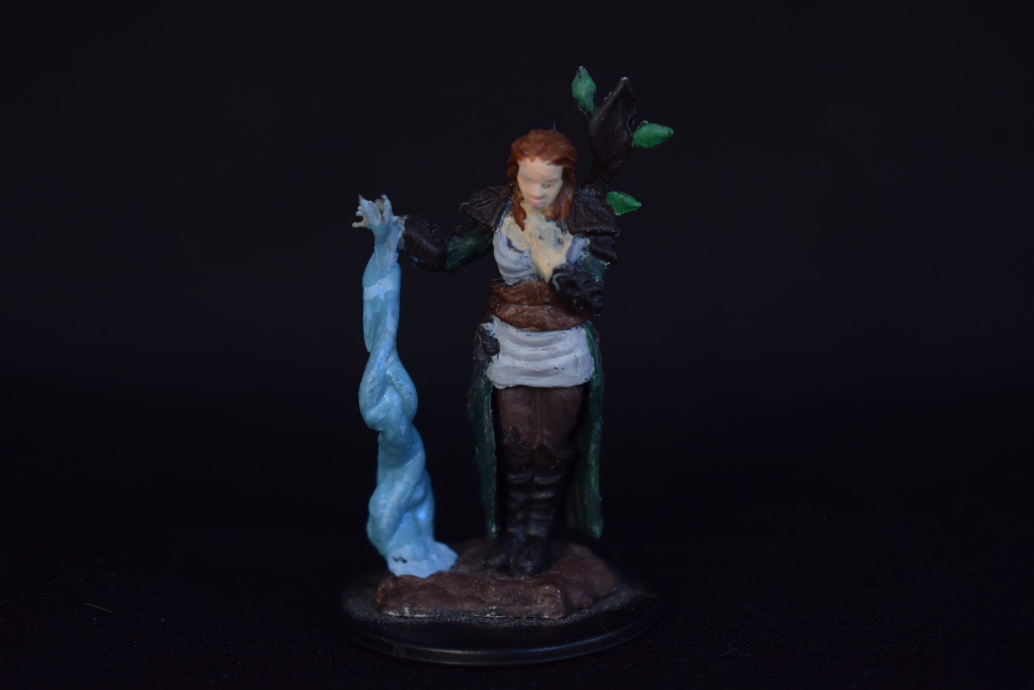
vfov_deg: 16.6
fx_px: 2370
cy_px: 345
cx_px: 517
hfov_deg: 24.6
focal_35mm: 82
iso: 400
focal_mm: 55
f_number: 5.6
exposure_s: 1/30
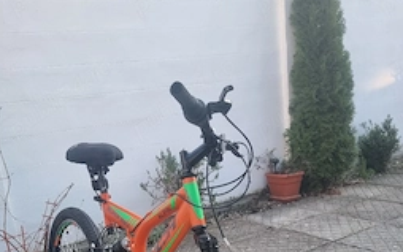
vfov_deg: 30.2
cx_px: 216
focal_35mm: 40
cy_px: 241
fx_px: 440
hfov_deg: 49.2
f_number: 1.8
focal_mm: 6.7
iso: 50
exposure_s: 1/100
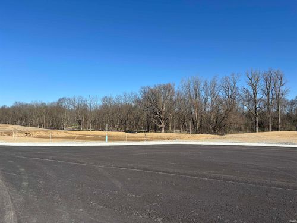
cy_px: 112
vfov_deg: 53.1
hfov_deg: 67.3
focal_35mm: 26
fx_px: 223
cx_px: 148
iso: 50
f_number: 1.6
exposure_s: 1/3650
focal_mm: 5.96
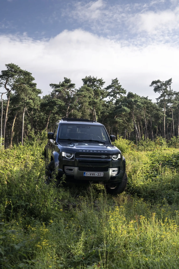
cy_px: 134
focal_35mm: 46
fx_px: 343
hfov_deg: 29.2
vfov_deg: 42.7
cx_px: 90
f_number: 5
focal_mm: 46
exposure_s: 1/800
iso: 400
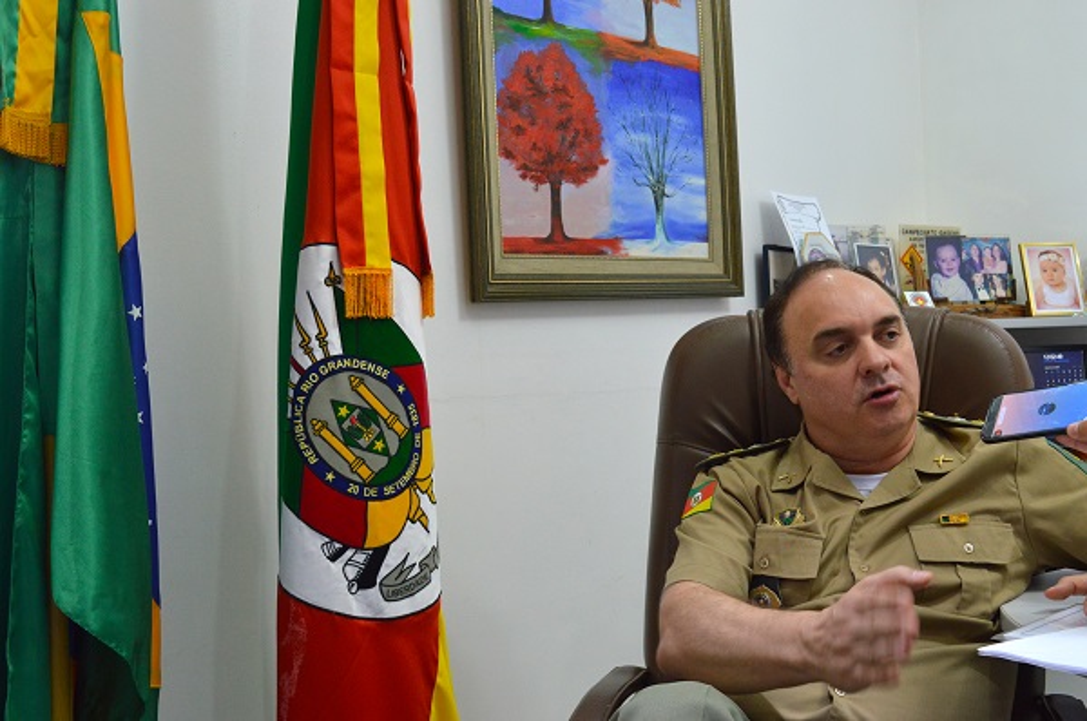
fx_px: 1221
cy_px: 360
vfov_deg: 32.9
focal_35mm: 40
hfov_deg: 48.0
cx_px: 544
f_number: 7.1
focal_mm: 27
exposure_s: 1/40
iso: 800
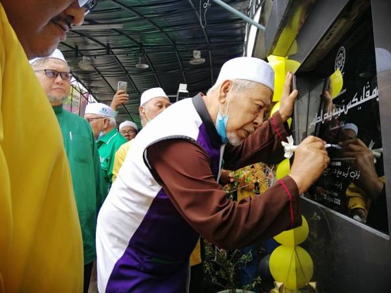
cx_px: 196
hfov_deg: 67.3
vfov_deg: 53.1
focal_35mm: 26
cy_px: 146
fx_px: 294
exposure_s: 1/90
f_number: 2.2
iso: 64
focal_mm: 3.81
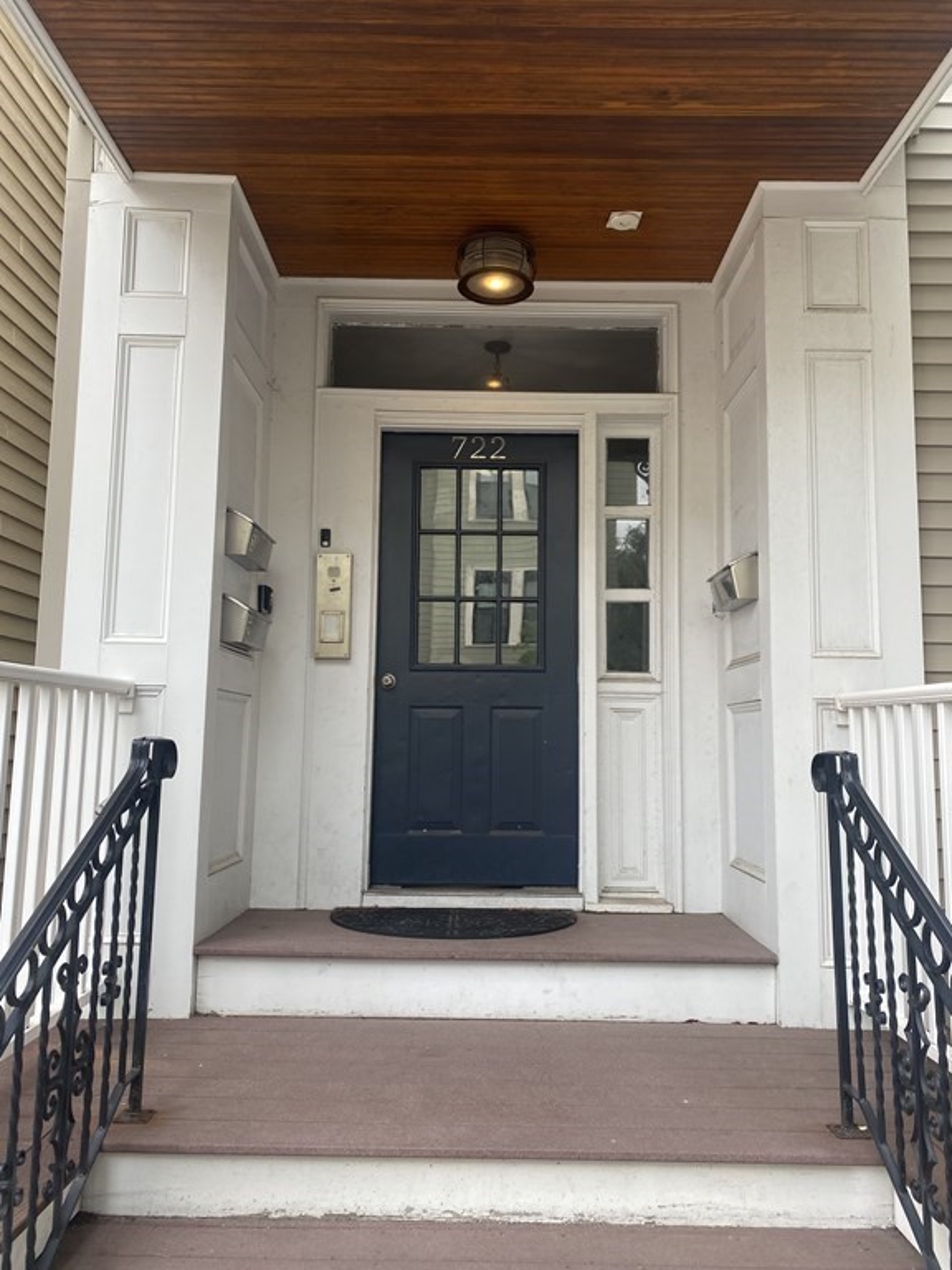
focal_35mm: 26
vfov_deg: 67.3
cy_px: 635
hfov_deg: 53.1
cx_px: 476
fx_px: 953
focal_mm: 4.25
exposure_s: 1/299
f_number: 1.8
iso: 32
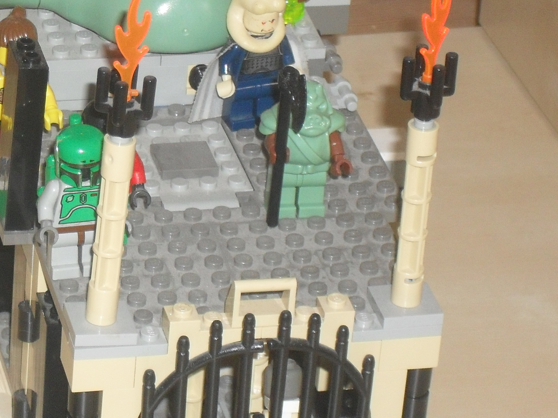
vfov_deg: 7.2
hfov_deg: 9.5
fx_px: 3336
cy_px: 148
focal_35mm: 207
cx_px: 118
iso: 200
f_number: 5.8
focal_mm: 18.9
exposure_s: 1/60
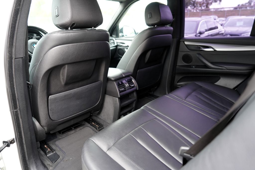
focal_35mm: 24
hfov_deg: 73.7
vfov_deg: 53.1
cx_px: 128
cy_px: 85
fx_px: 170
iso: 1600
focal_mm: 24
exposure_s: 1/160
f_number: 4
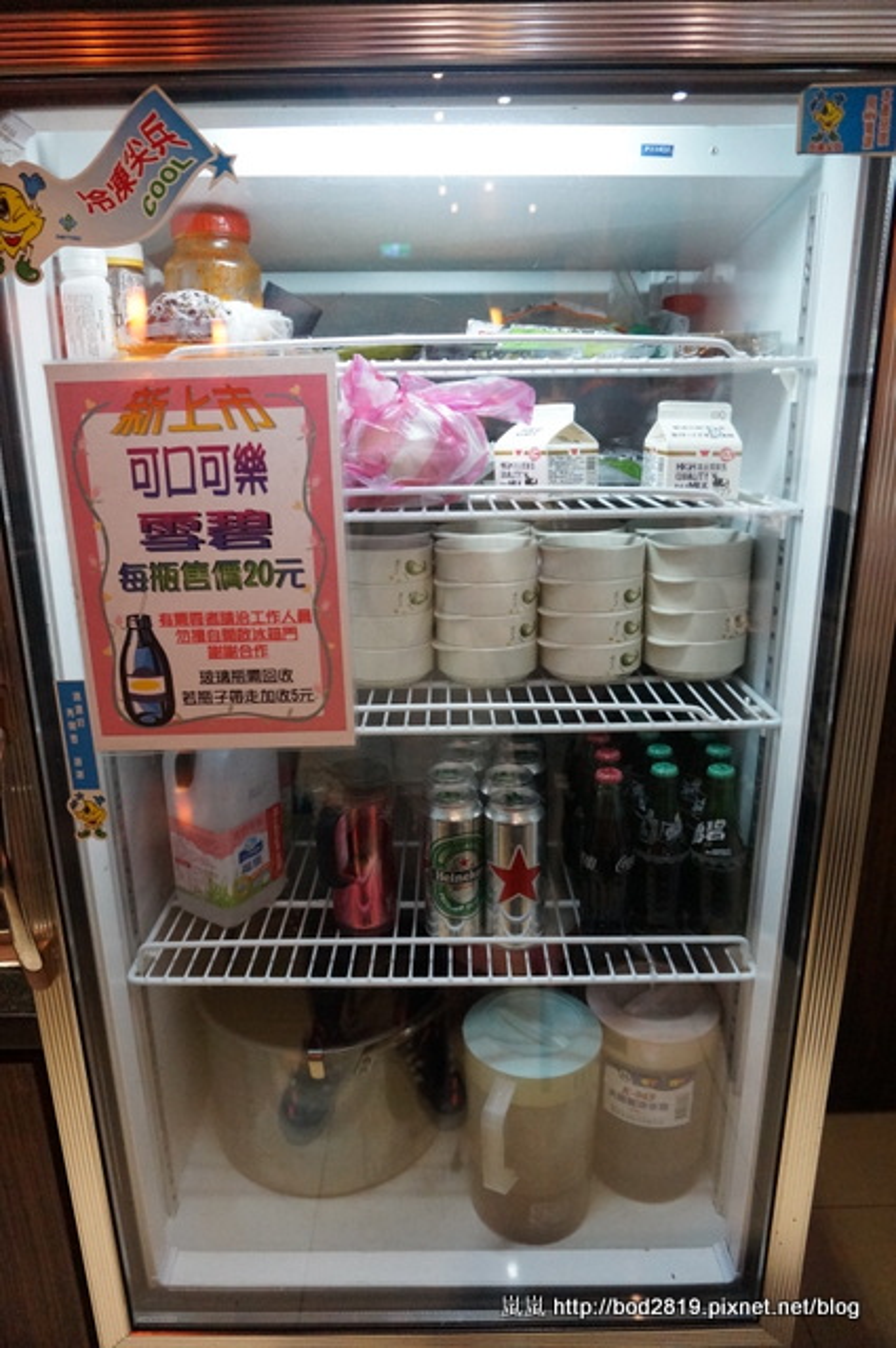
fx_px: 898
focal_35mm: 24
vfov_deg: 73.8
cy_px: 674
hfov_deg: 53.0
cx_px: 448
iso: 3200
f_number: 3.5
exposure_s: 1/100
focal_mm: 16
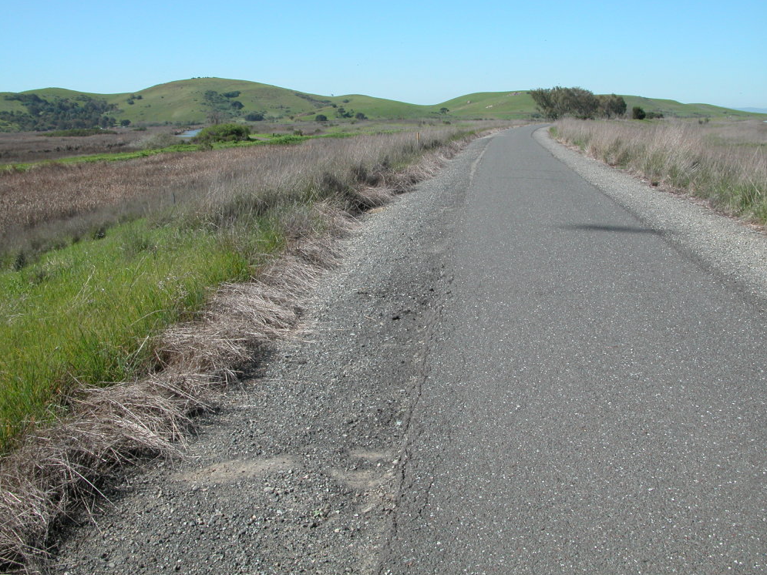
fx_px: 775
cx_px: 381
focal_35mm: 35
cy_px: 281
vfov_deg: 40.7
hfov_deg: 52.6
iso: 100
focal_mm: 8.9
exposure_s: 1/280
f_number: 6.3
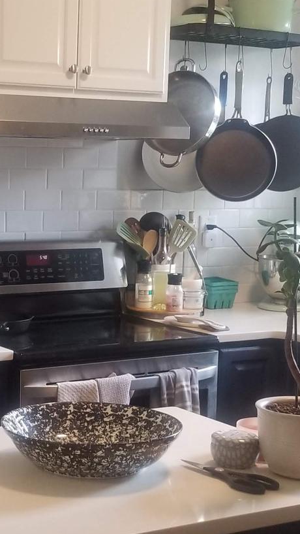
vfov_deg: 29.7
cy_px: 299
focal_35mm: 71
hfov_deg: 16.8
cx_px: 47
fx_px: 1003
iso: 160
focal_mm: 4.25
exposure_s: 1/40
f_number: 1.7
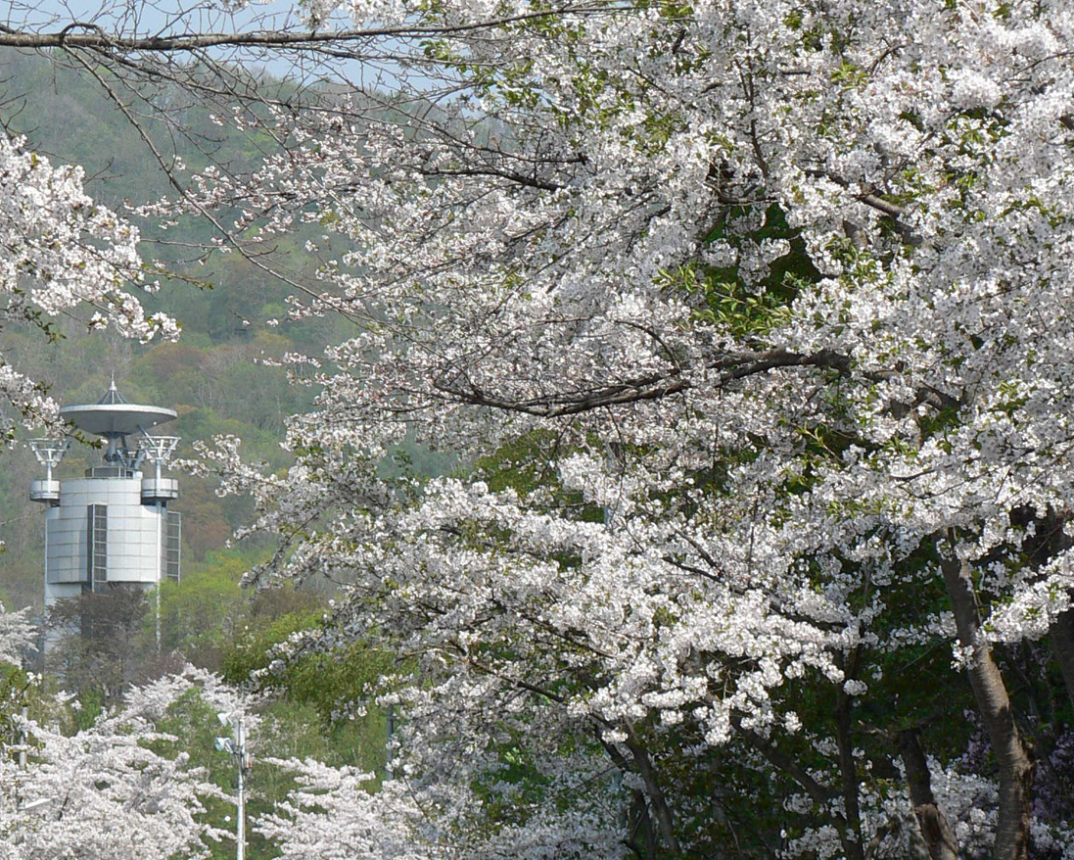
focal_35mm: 218
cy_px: 642
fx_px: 6931
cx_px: 211
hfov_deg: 8.8
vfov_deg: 7.1
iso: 80
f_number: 4
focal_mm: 21.6
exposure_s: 1/400
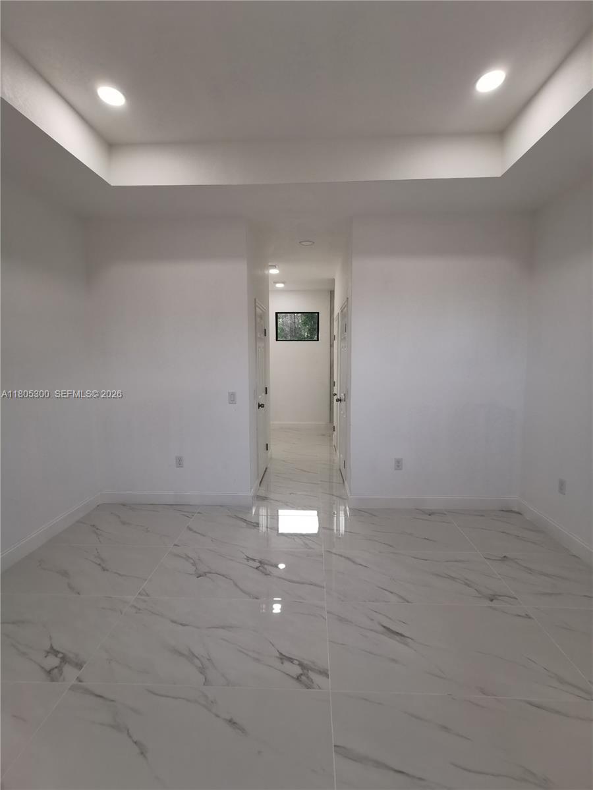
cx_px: 296
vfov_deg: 94.5
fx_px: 365
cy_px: 395
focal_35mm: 16
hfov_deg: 78.1
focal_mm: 2.35
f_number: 2.2
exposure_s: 1/50
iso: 64
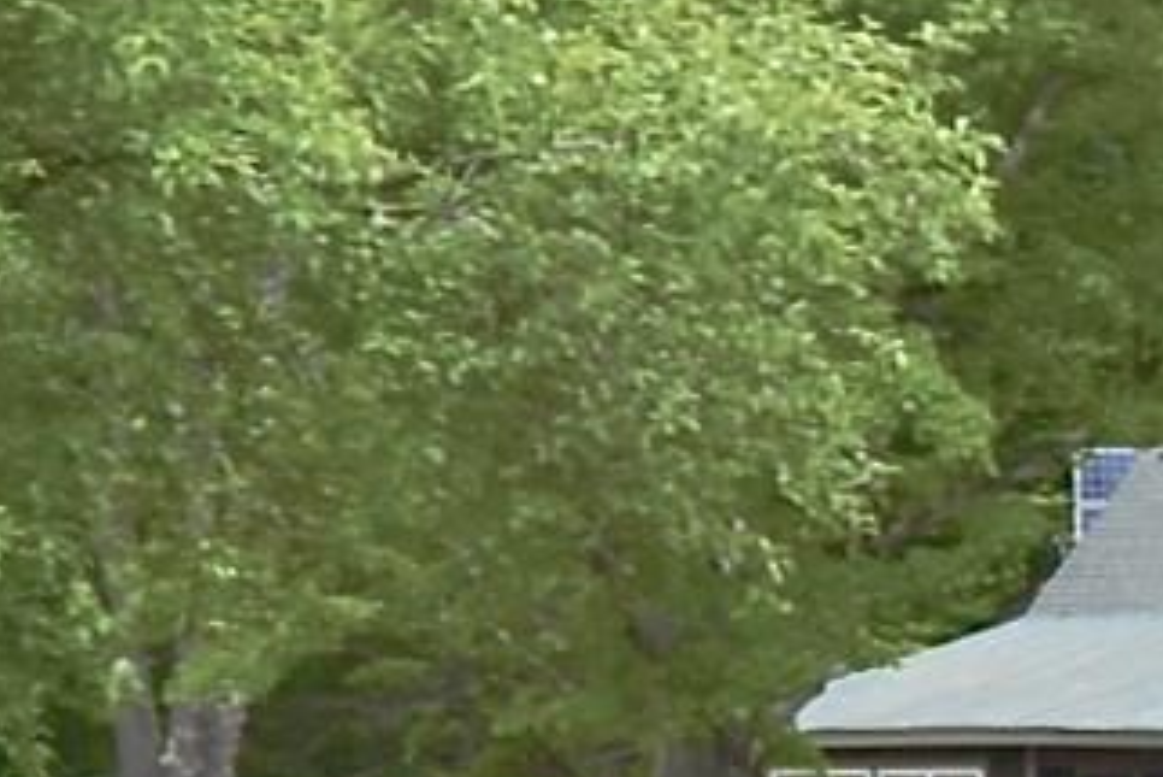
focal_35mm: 209
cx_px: 1490
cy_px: 578
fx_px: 6755
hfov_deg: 9.7
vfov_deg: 6.6
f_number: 6.3
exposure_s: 1/160
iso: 100
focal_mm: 20
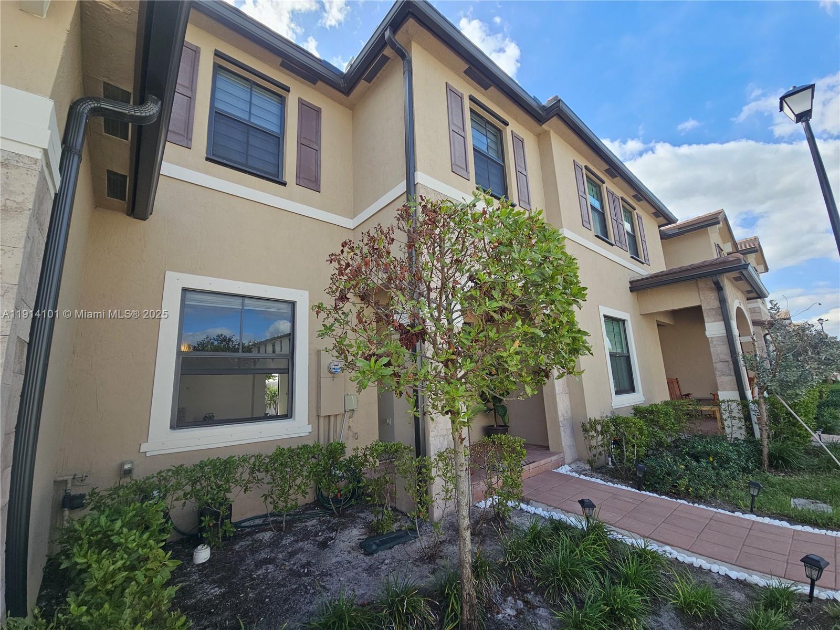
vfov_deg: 89.9
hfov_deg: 106.2
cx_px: 420
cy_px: 315
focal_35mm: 13
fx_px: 315
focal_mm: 2.2
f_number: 2.2
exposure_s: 1/827
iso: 50
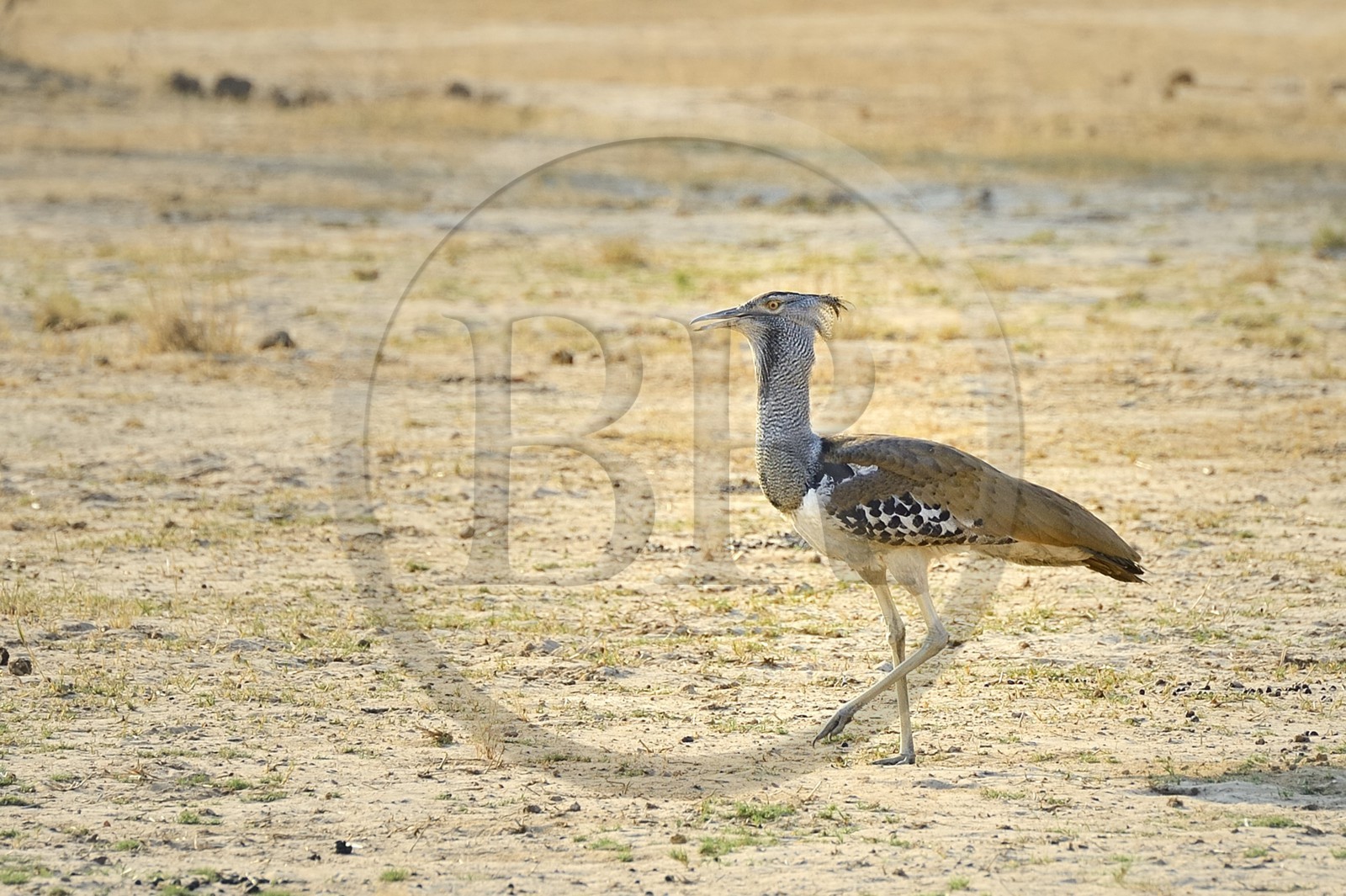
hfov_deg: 7.4
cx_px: 673
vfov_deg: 4.9
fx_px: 10463
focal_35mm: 280
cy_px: 448
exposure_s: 1/1000
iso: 400
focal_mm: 280
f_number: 6.3
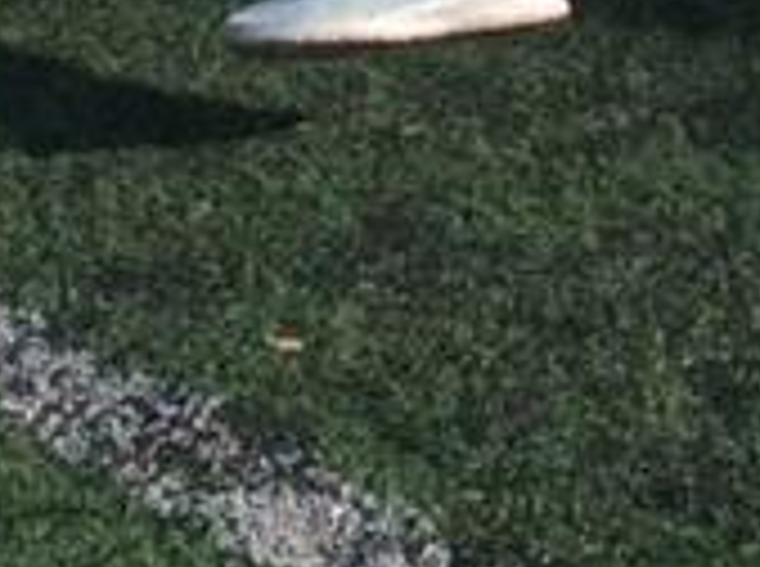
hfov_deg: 7.8
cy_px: -1172
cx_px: 499
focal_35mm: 254
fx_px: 5565
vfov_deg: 5.5
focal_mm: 3.3
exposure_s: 1/1121
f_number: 2.4
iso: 32
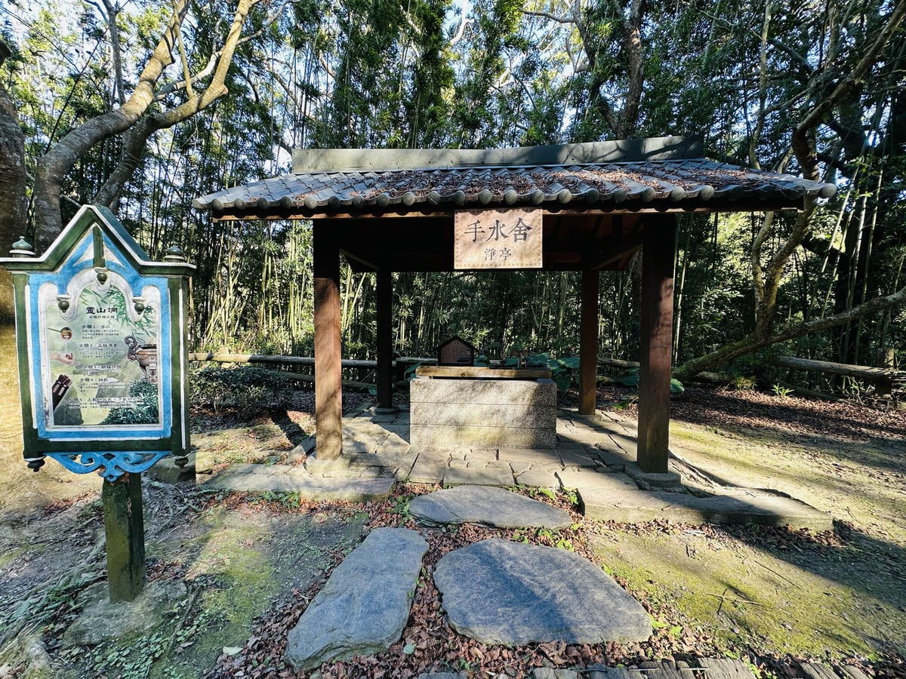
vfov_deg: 85.7
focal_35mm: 14
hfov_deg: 102.1
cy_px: 340
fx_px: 366
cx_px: 453
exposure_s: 1/99
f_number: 2.2
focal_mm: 2.22
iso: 80
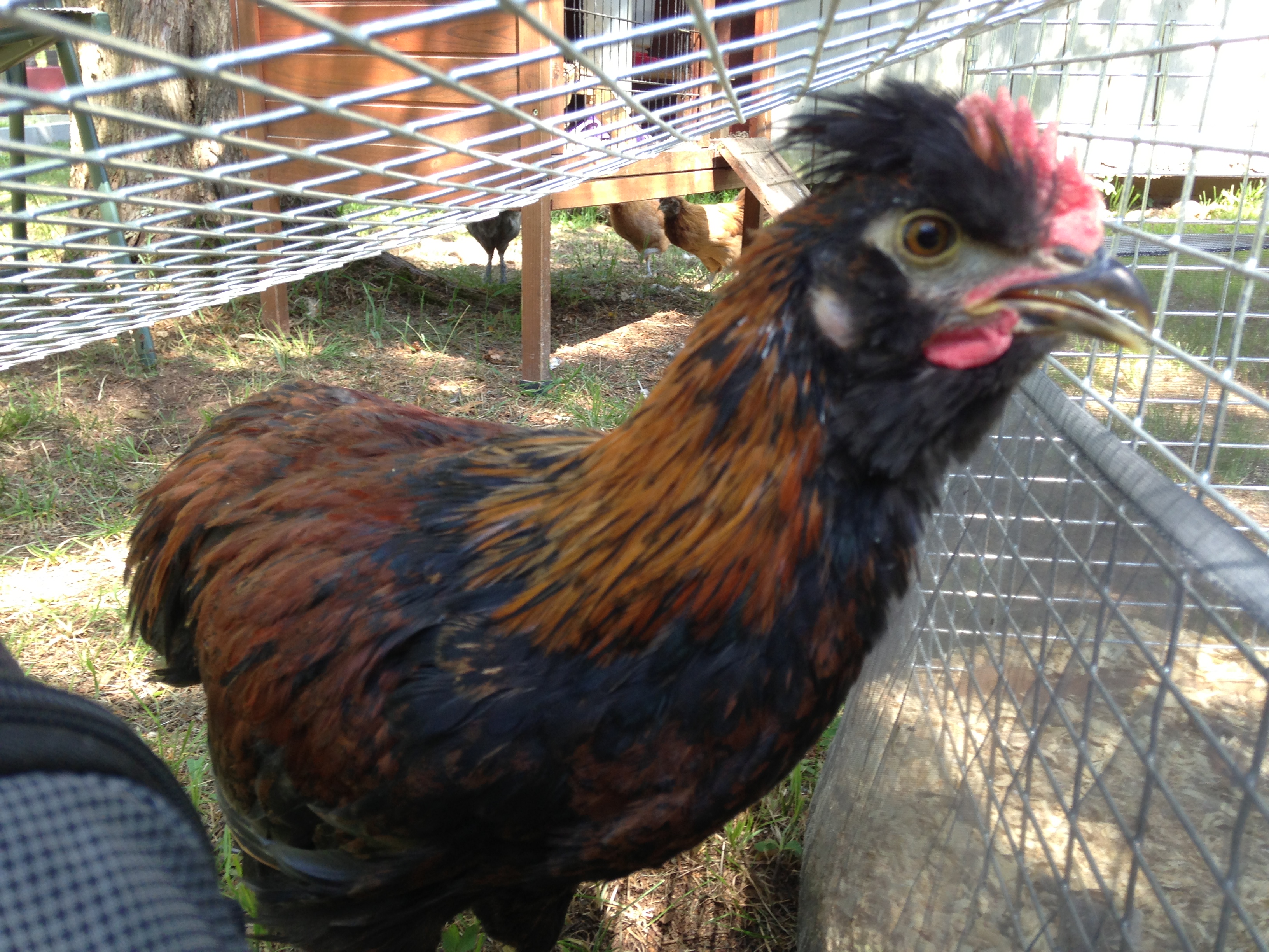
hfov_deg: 55.4
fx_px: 1210
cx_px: 634
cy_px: 476
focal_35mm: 33
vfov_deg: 42.9
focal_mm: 4.13
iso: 50
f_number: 2.4
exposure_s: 1/60
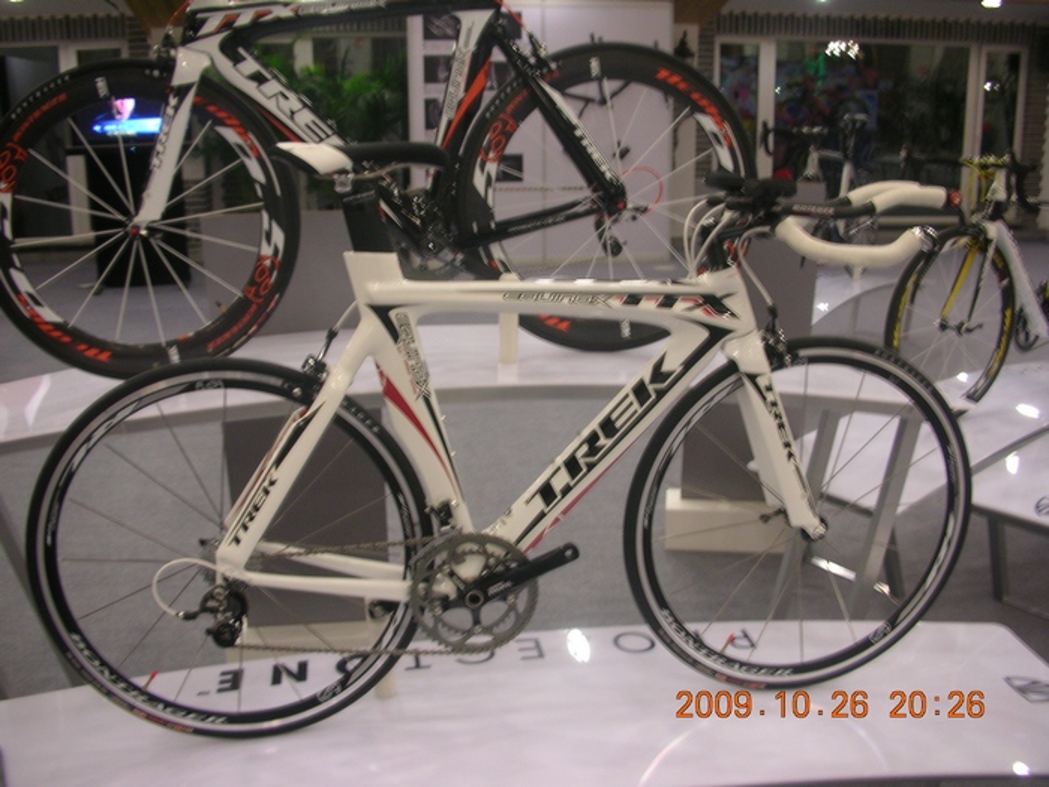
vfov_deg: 40.7
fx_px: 1061
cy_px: 394
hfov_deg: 52.6
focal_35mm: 35
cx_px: 524
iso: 67
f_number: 3
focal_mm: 5.8
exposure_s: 1/3.9
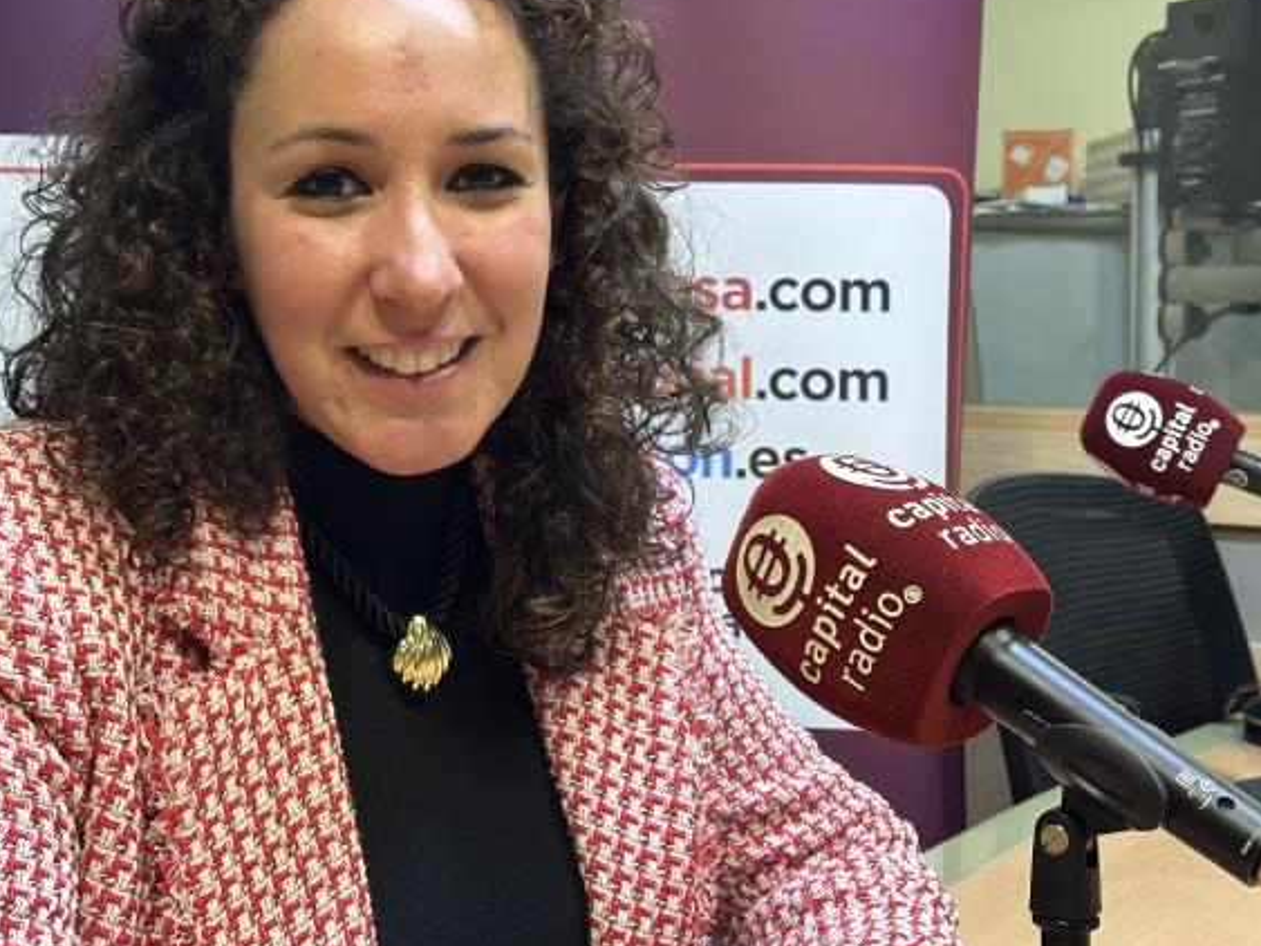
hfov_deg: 30.2
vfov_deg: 22.9
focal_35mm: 64
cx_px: 529
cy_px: 346
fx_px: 2331
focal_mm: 6.86
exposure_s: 1/33
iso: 200
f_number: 1.78
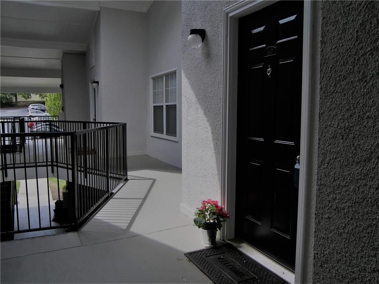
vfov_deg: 48.2
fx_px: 318
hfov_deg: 61.7
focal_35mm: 29
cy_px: 142
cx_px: 190
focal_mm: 6.2
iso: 50
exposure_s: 1/320
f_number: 3.2
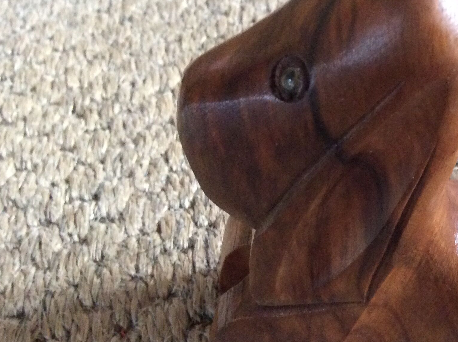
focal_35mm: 54
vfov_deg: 27.0
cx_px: 373
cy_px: 174
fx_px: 713
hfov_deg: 34.4
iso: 320
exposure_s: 1/17
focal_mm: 3.3
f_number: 2.4
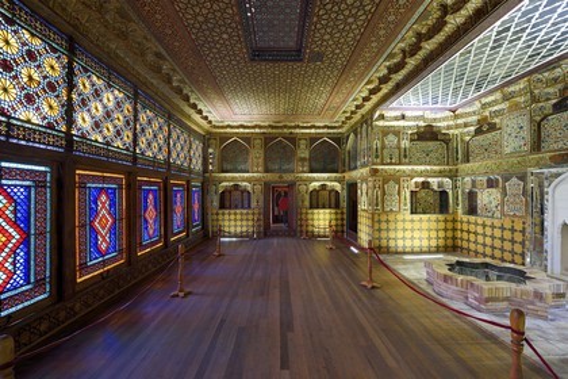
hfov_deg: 104.3
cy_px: 190
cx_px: 284
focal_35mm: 14
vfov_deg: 81.2
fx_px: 221
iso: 800
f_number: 5.6
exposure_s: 1/6
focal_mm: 14
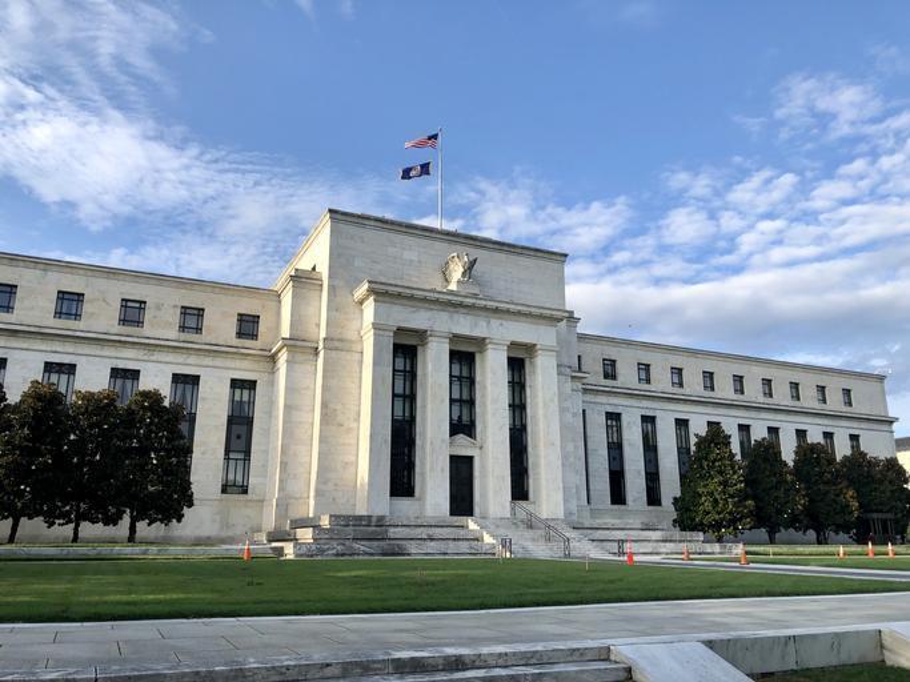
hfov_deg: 63.5
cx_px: 455
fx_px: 736
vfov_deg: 49.7
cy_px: 341
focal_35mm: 28
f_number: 1.8
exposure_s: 1/1116
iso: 20
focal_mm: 3.99
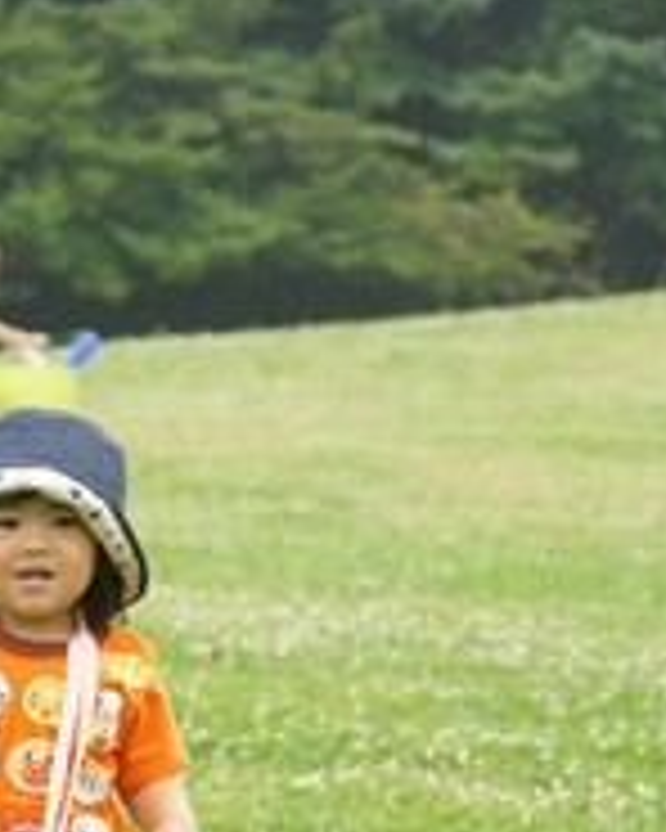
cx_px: 4
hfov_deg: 4.6
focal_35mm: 335
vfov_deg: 5.8
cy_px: 600
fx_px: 8256
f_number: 5.6
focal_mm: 105
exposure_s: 1/400
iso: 200
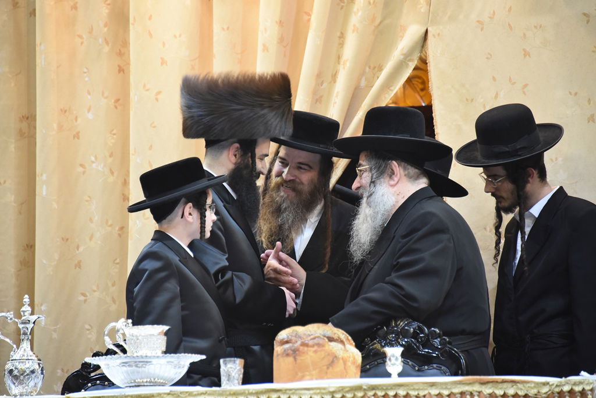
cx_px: 298
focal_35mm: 250
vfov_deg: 5.5
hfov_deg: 8.2
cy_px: 199
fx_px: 4139
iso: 4000
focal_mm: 250
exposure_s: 1/50
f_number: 5.6
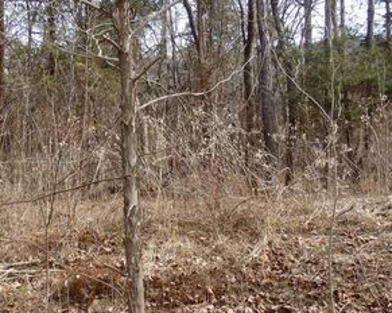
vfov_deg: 35.6
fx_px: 487
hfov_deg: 43.8
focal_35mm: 42
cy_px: 142
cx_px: 168
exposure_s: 1/320
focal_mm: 4.5
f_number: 3
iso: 100
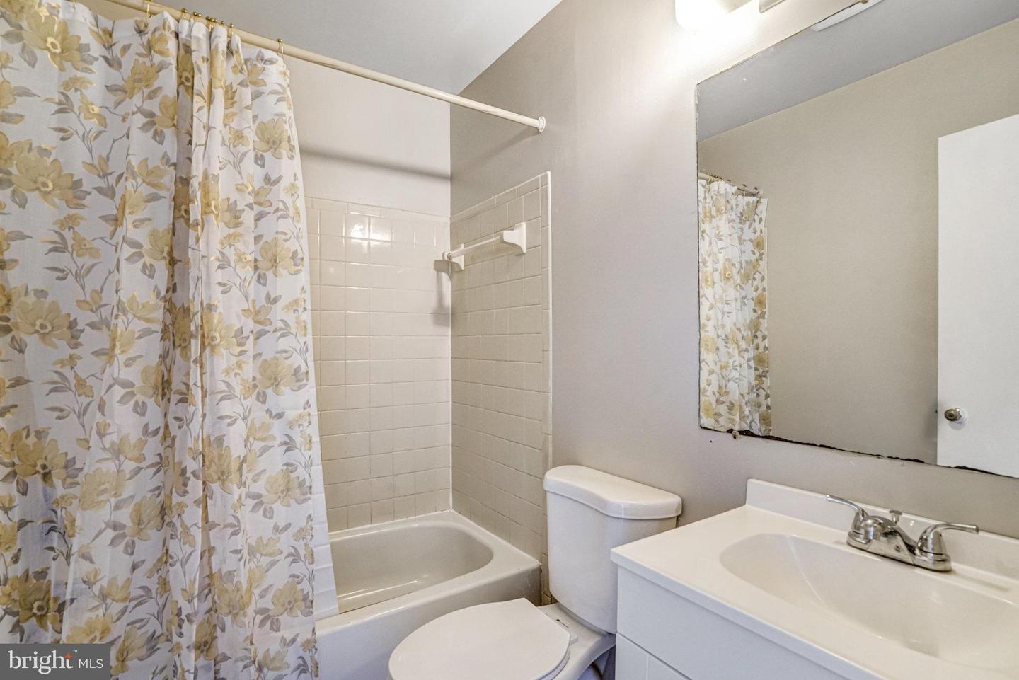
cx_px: 510
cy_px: 340
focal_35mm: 16
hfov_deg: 96.7
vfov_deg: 73.8
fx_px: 453
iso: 1250
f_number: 8
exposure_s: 1/15
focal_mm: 16
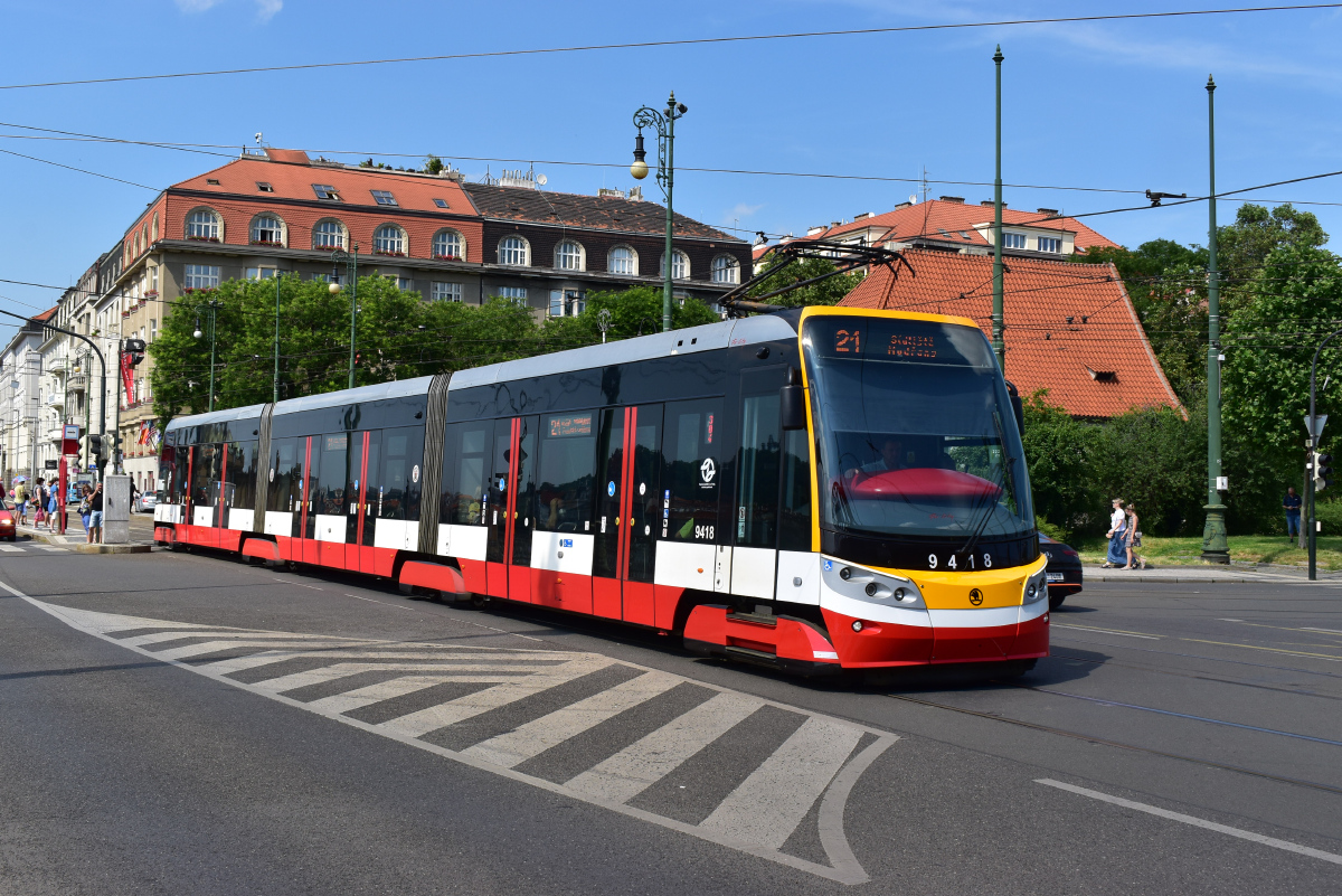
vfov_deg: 33.0
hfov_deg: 47.9
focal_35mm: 40
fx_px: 1510
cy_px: 448
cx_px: 671
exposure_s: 1/400
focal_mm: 27
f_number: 10
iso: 250
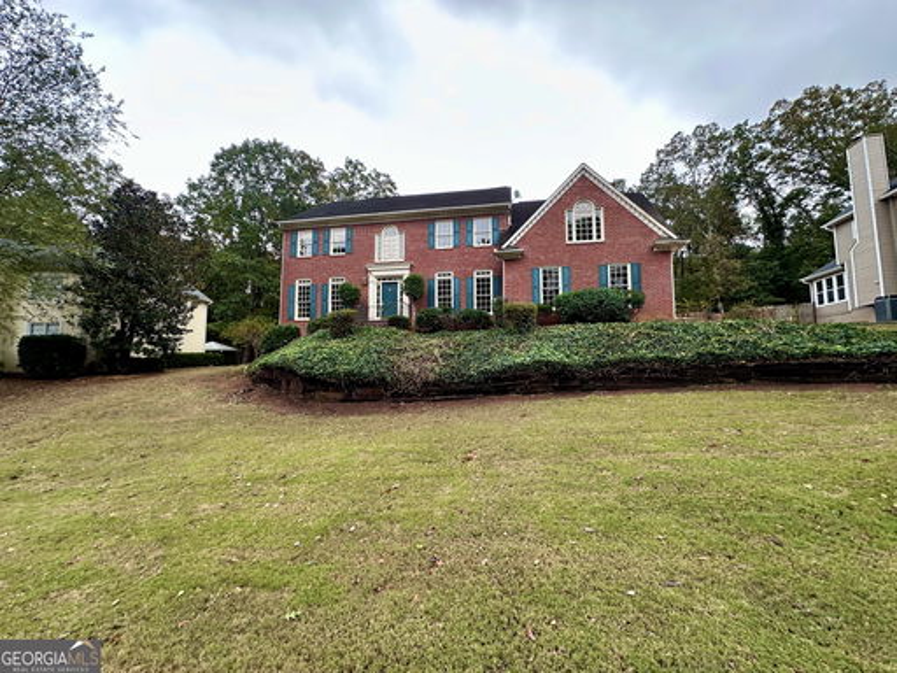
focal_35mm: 14
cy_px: 336
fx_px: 363
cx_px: 448
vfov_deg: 85.7
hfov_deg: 102.1
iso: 50
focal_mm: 2.22
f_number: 2.2
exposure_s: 1/99
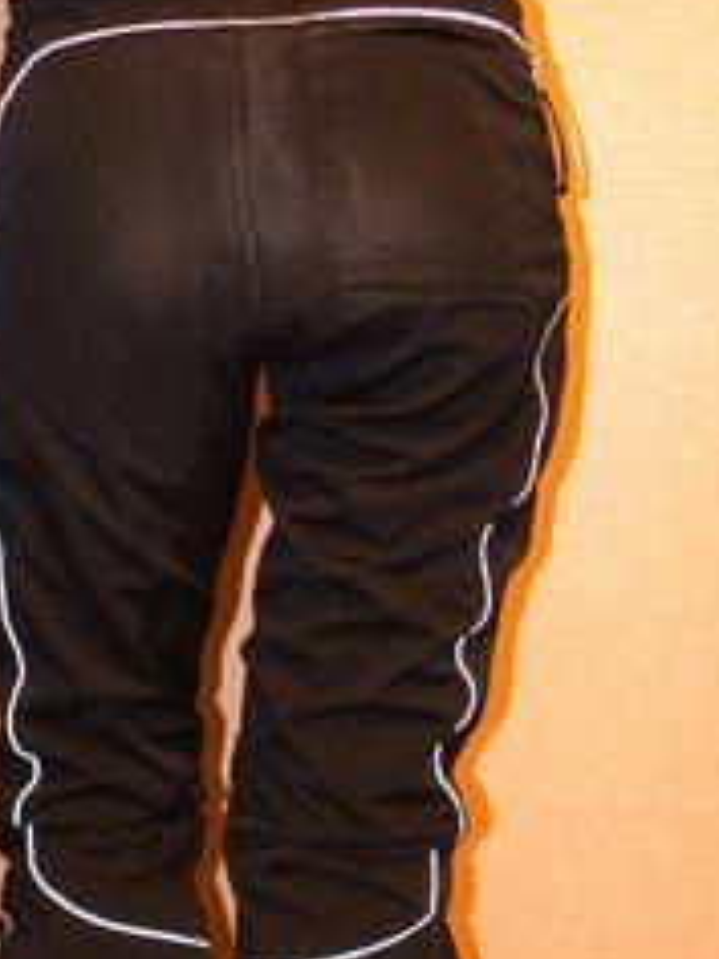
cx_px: 317
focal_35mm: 56
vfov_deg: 34.1
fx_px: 1551
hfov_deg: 26.1
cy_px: 622
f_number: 2.8
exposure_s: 1/30
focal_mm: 5.9
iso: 400
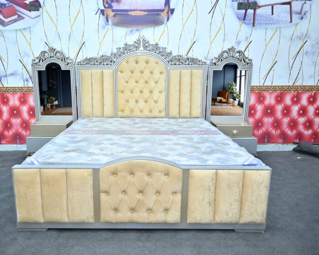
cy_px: 123
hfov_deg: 62.0
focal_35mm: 28
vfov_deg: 51.5
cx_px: 139
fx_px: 264
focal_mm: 24
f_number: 4
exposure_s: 1/125
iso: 1600
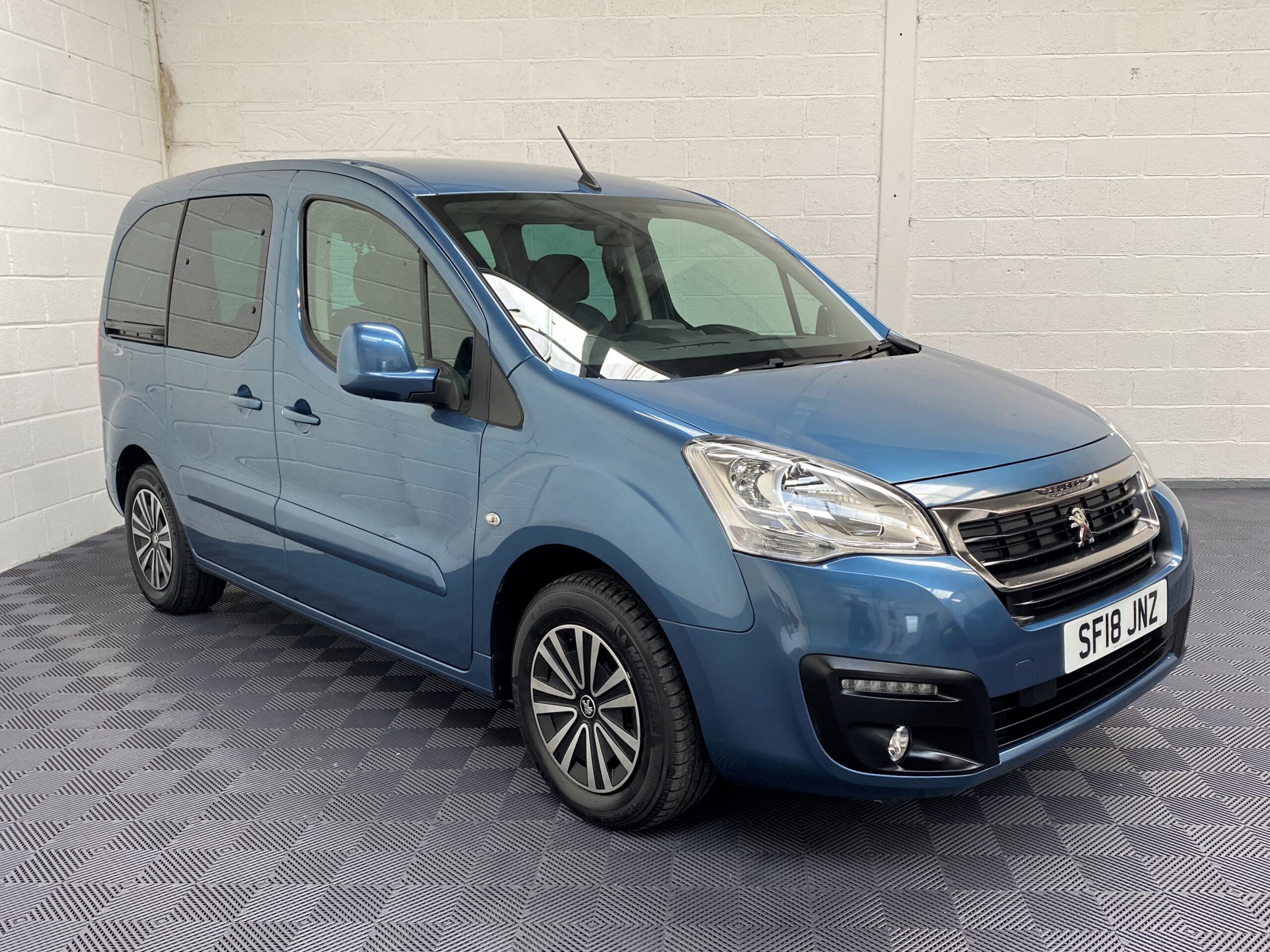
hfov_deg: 67.3
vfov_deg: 53.1
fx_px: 954
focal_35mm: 26
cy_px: 476
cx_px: 635
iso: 80
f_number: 1.8
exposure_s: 1/100
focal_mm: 4.25
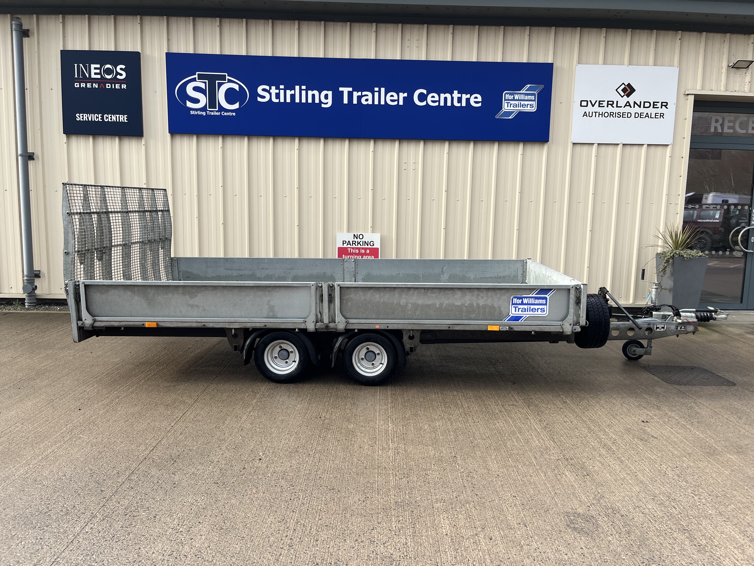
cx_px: 377
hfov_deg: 67.3
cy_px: 283
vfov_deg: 53.1
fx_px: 566
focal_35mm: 26
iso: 50
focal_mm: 5.1
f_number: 1.6
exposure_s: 1/550
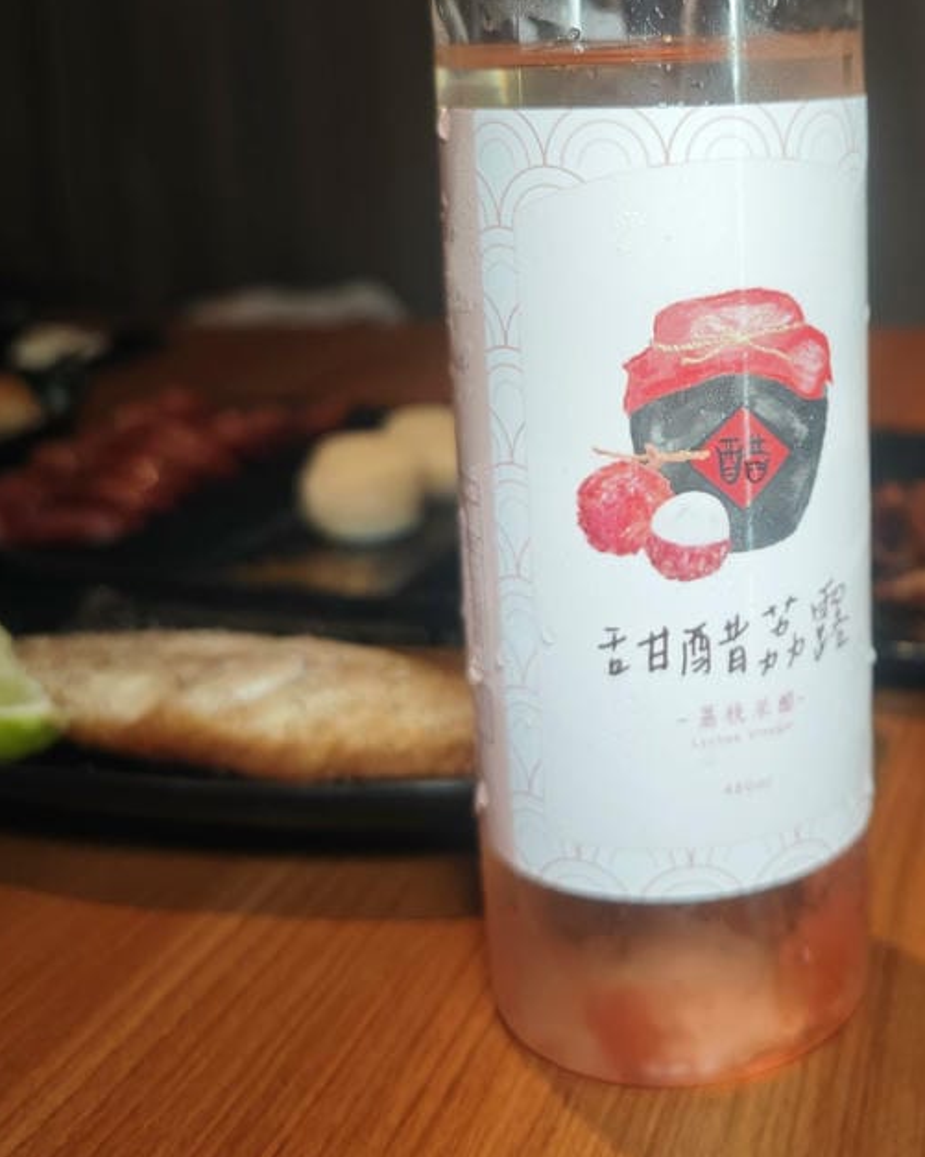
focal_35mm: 43
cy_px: 378
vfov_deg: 42.3
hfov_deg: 33.7
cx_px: 764
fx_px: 1473
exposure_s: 1/360
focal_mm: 8.72
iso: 1000
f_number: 2
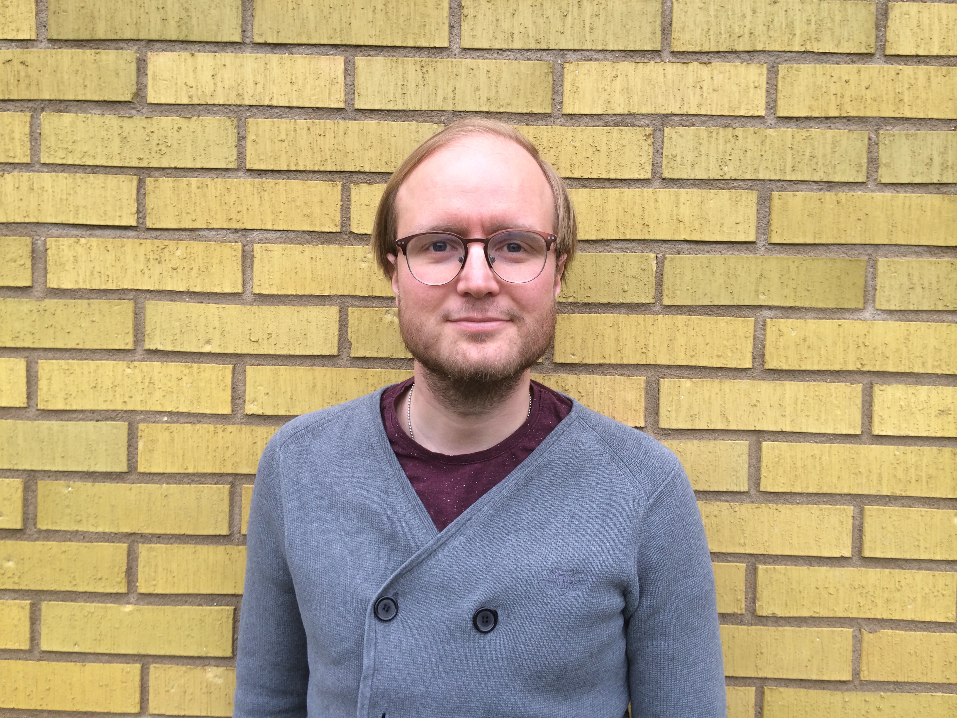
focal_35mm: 30
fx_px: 829
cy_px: 359
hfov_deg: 60.0
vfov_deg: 46.8
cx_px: 478
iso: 40
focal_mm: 4.12
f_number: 2.2
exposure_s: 1/120
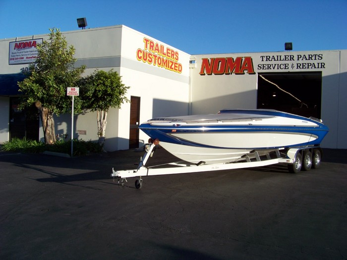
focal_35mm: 36
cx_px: 174
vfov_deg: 39.7
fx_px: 361
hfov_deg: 51.4
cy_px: 130
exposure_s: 1/500
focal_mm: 5.85
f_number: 4
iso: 72
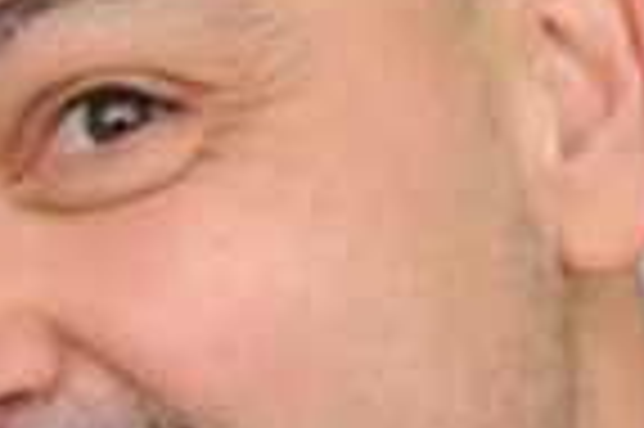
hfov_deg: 8.1
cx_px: -194
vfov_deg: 5.4
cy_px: 392
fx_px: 4503
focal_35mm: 252
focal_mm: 60
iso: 500
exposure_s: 1/100
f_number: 3.5
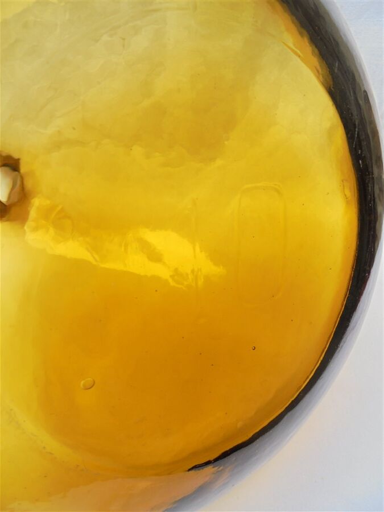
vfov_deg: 67.3
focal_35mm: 26
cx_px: 192
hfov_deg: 53.1
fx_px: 385
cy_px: 256
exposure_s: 1/60
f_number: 3.5
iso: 100
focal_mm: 4.6
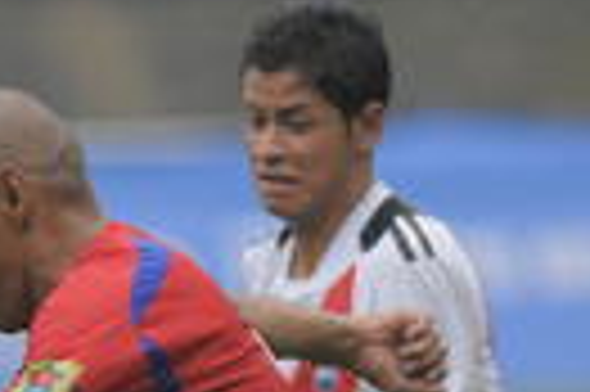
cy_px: 640
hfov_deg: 1.2
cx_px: -293
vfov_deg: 0.8
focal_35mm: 1720
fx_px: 28154
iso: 800
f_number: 2.8
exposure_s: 1/1000
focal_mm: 300
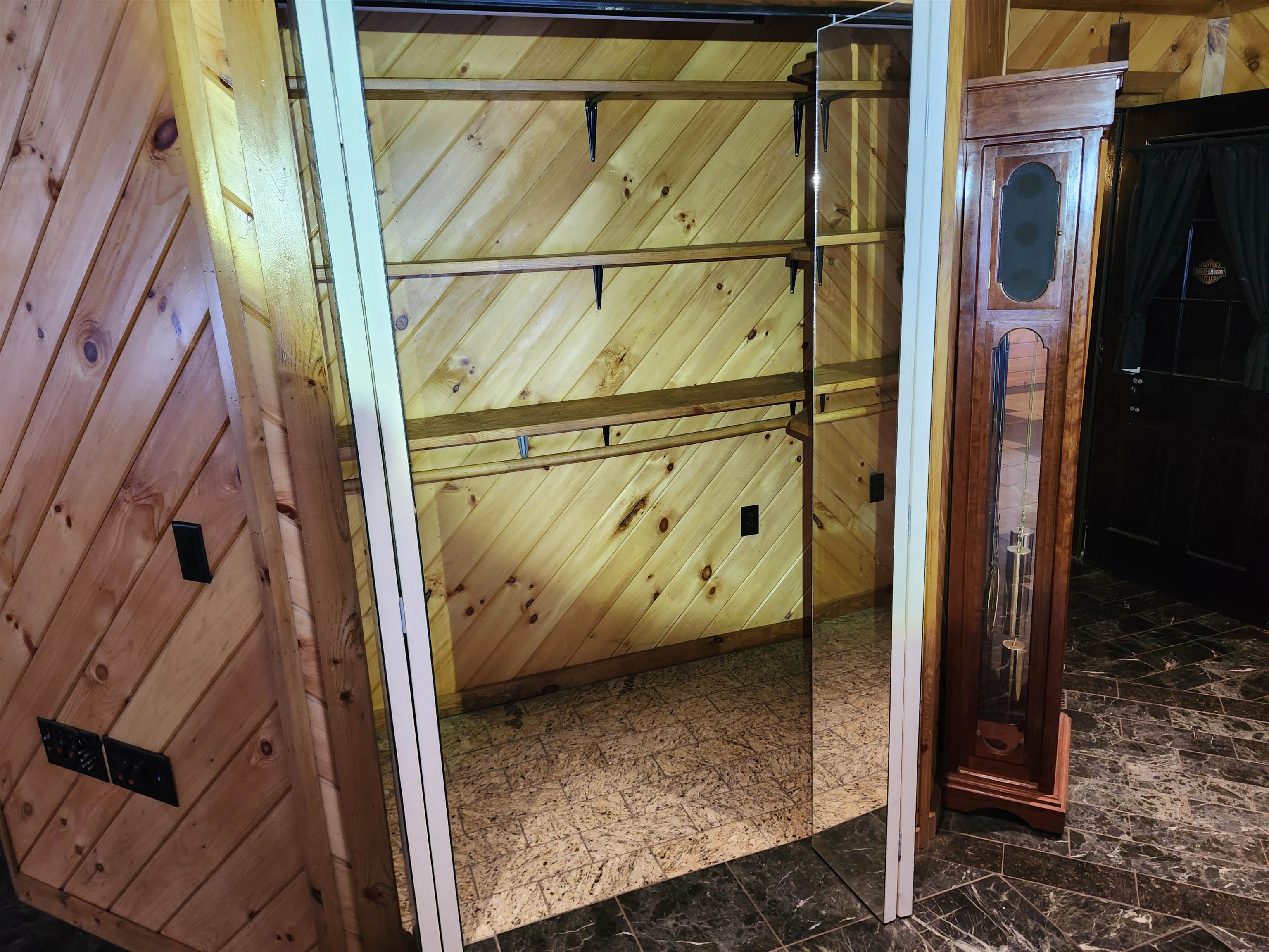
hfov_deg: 73.9
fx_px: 843
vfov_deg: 58.9
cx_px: 634
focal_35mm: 23
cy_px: 476
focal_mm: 5.54
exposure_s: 1/60
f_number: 1.8
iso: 500
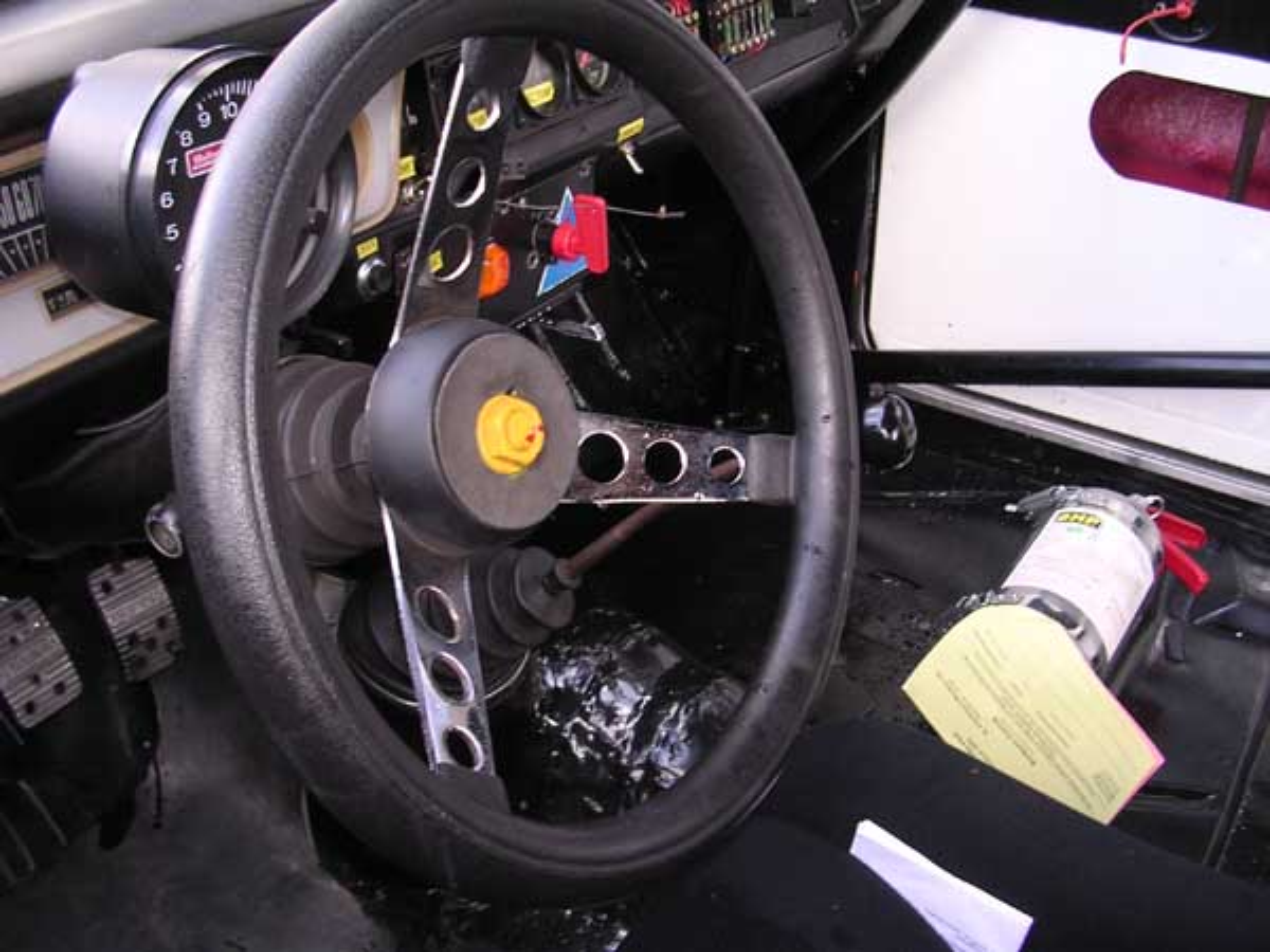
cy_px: 476
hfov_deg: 49.0
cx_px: 635
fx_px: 1394
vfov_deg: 37.7
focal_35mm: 38
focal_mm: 5.8
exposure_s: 1/30
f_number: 2.8
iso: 100
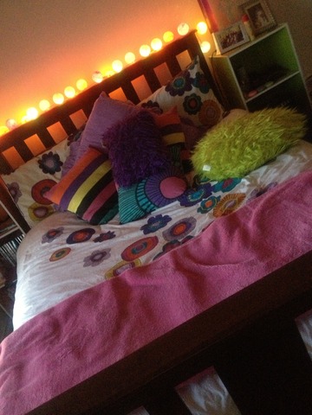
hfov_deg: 40.7
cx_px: 156
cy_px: 208
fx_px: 421
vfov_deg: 52.6
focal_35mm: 35
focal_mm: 4.28
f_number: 2.4
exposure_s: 1/15
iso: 800
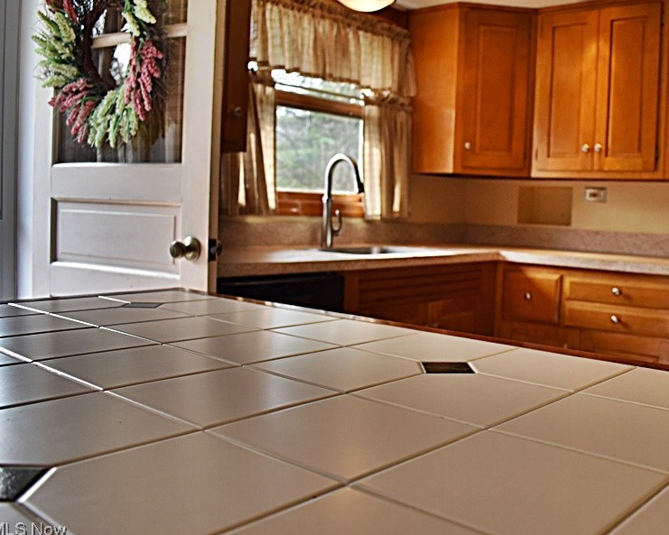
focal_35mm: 35
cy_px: 239
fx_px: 693
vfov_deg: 42.2
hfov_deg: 50.6
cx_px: 449
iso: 400
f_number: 4
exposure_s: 1/250
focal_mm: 18
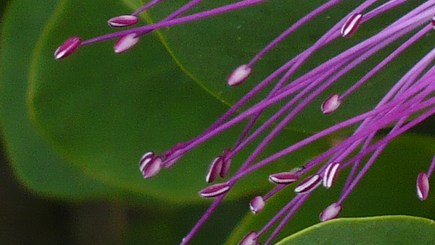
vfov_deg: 3.0
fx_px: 4695
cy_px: -115
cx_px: 607
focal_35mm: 407
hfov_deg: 5.3
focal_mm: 14.5
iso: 100
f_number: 3.4
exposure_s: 1/125
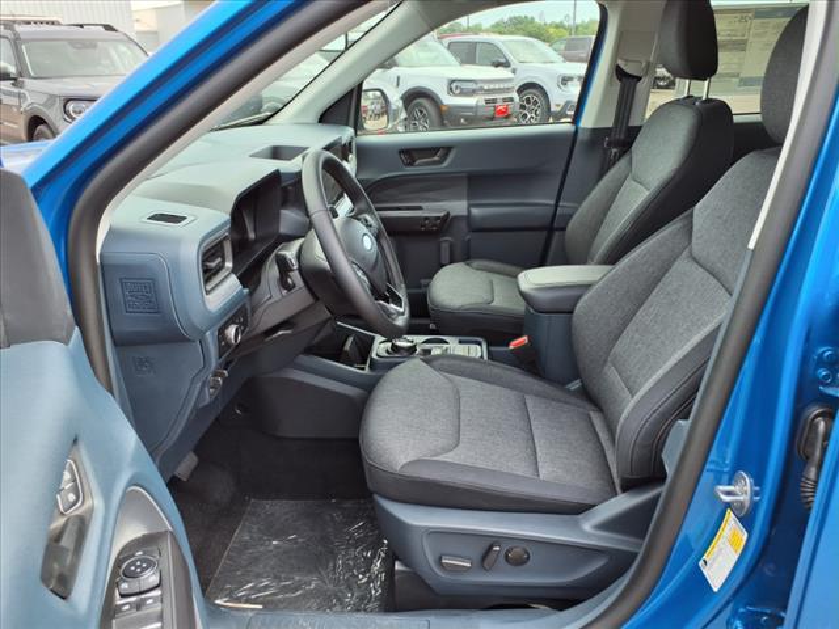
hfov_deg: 65.3
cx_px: 420
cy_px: 314
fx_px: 654
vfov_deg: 51.4
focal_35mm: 27
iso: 40
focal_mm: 3.58
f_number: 1.9
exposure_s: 1/217
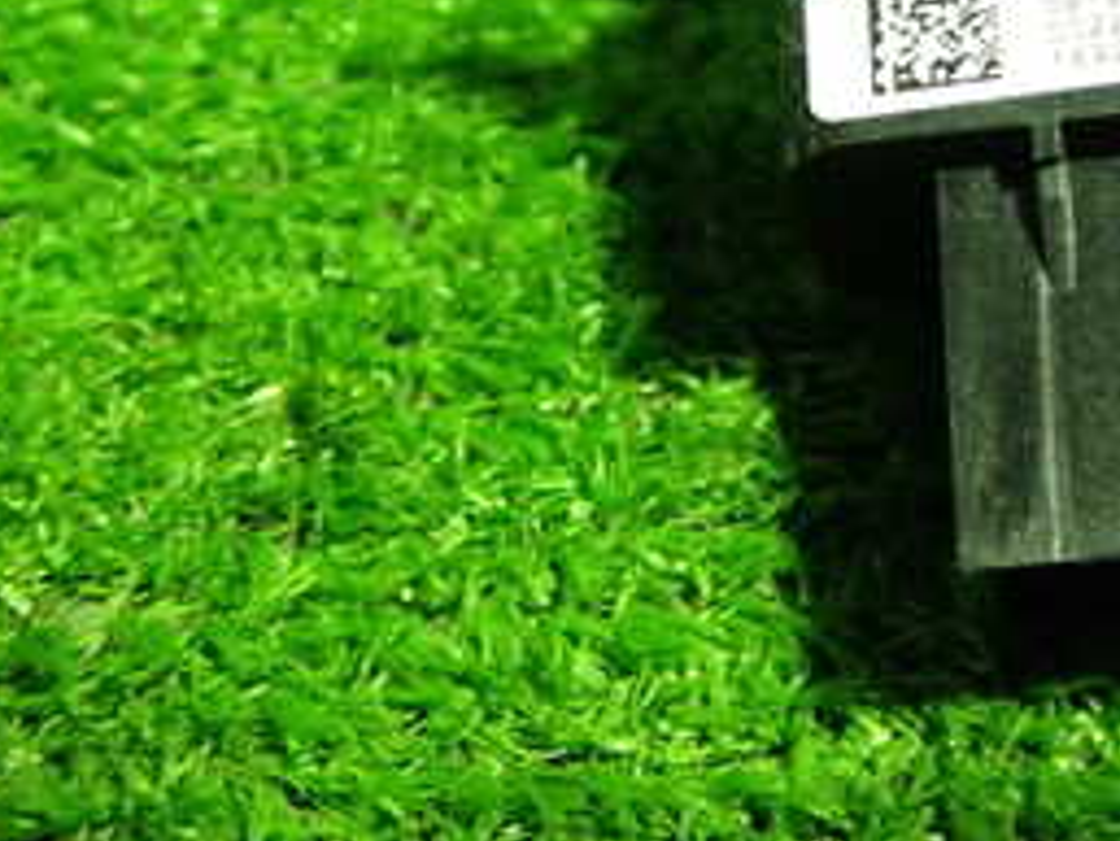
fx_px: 2266
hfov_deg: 26.0
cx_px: 1177
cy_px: -57
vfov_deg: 20.2
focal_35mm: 70
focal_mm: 5.4
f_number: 2.3
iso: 500
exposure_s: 1/30
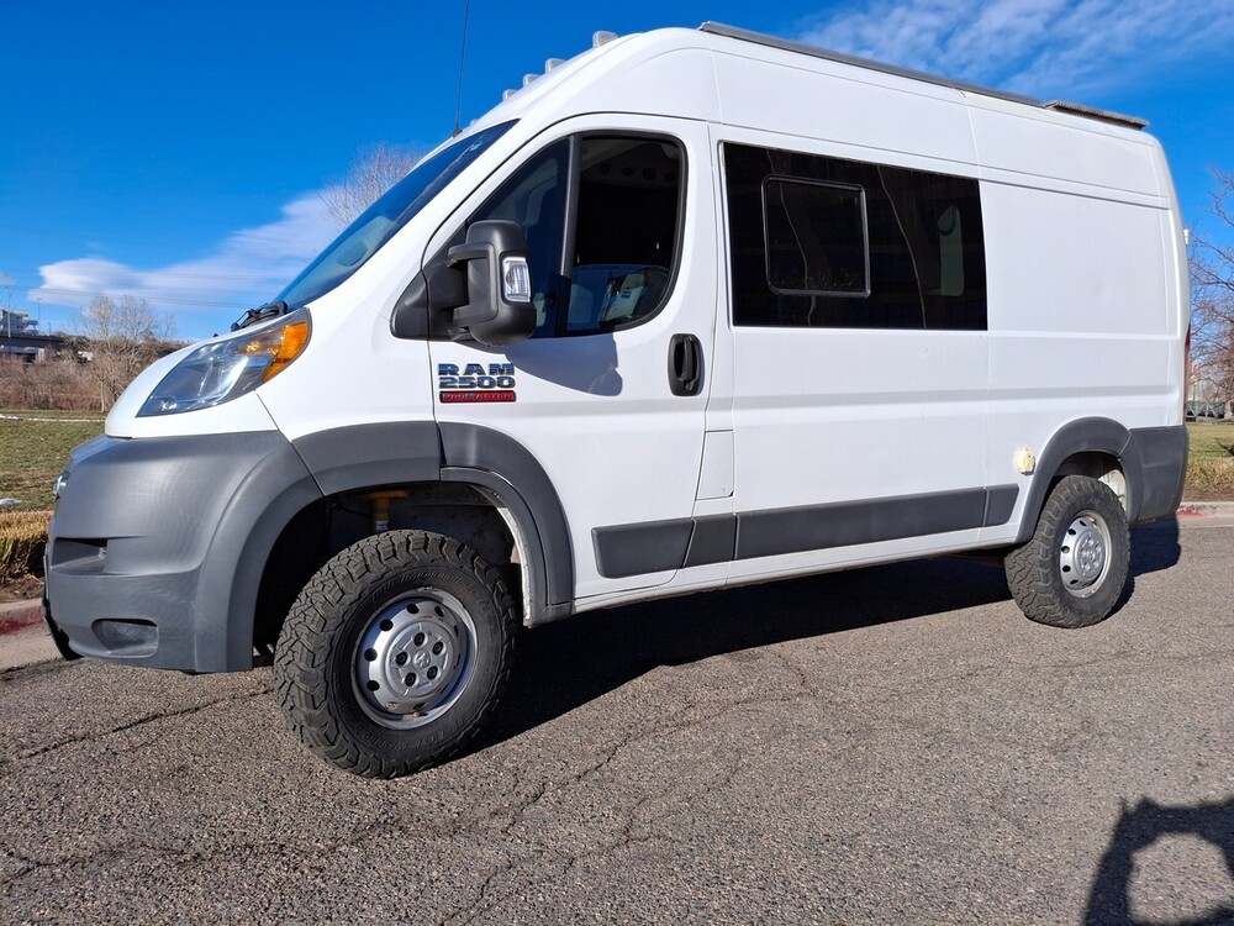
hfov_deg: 69.4
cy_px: 463
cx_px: 617
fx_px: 891
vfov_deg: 54.9
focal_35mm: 25
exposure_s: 1/2604
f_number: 1.8
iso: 25
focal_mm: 4.69
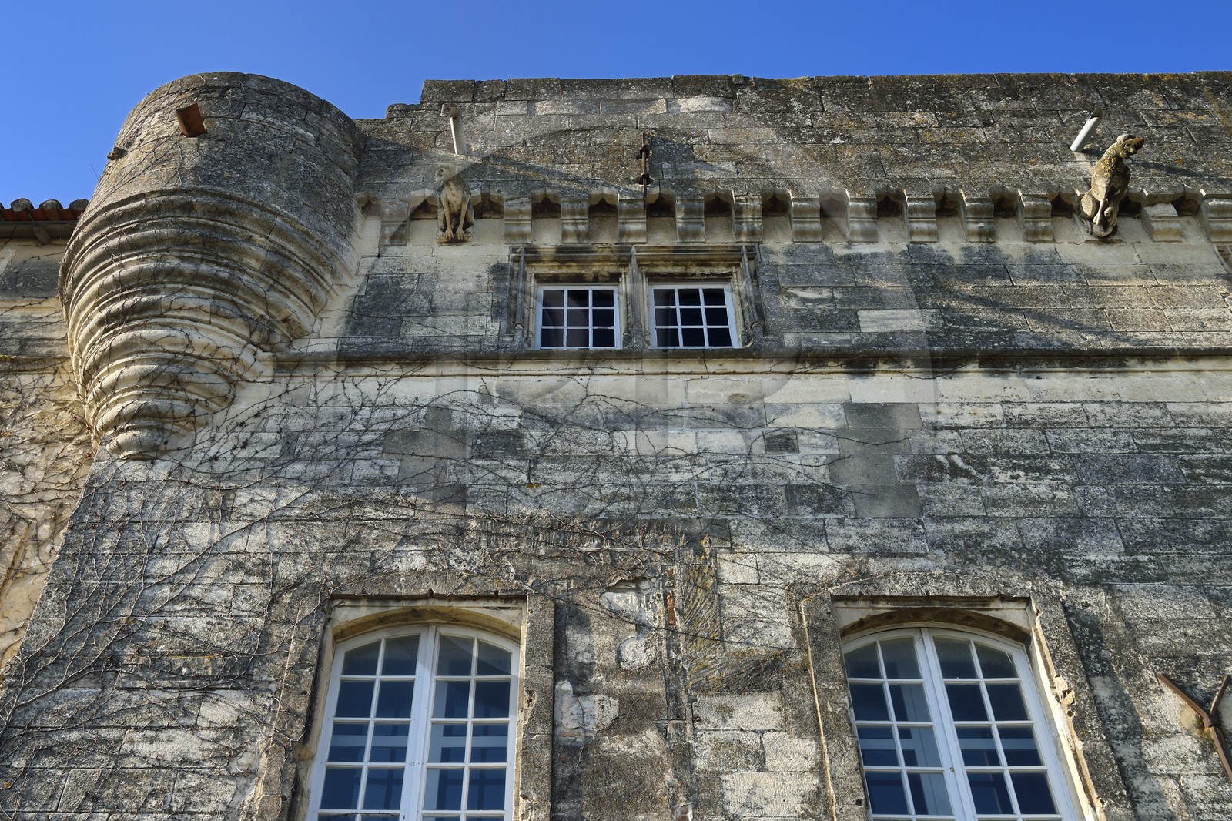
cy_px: 410
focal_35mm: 31
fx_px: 1061
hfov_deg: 60.3
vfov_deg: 42.3
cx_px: 616
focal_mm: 31
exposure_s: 1/200
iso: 200
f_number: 11
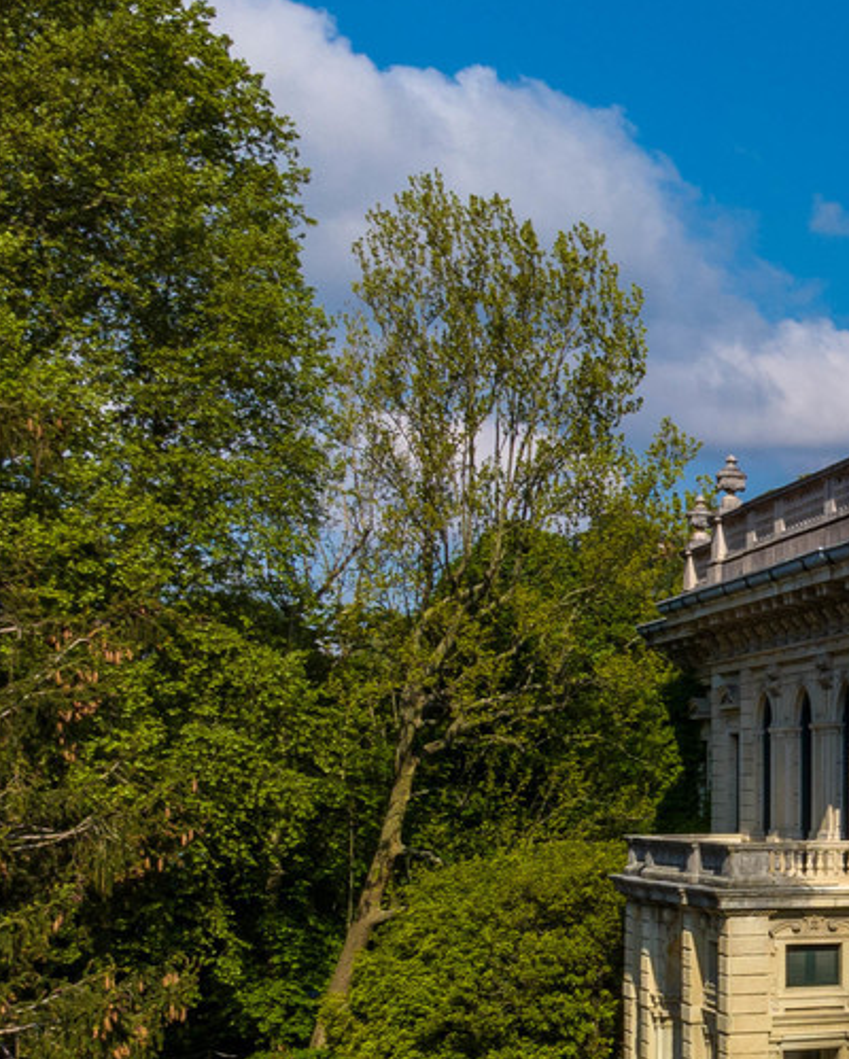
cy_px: 785
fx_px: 2353
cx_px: 1465
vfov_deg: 25.1
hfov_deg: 17.2
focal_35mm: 75
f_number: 11
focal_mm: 12.3
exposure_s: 1/240
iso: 100
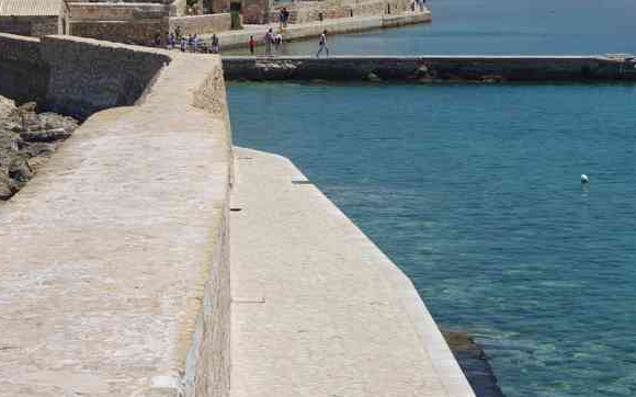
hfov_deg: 14.4
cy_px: 48
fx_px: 2510
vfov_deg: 9.0
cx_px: 278
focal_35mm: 145
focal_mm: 55
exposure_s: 1/125
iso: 200
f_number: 11
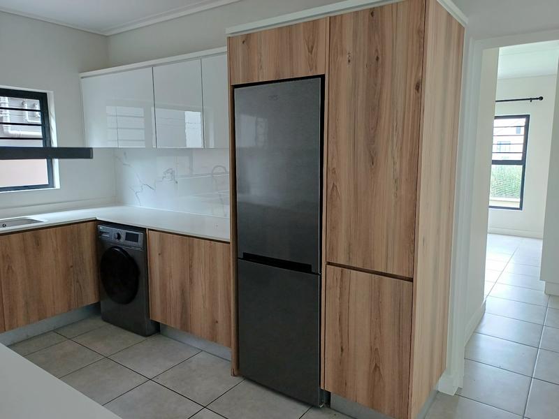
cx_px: 280
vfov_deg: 54.9
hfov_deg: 69.4
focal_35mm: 25
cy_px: 210
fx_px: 404
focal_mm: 4.65
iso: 200
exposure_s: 1/50
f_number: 1.8
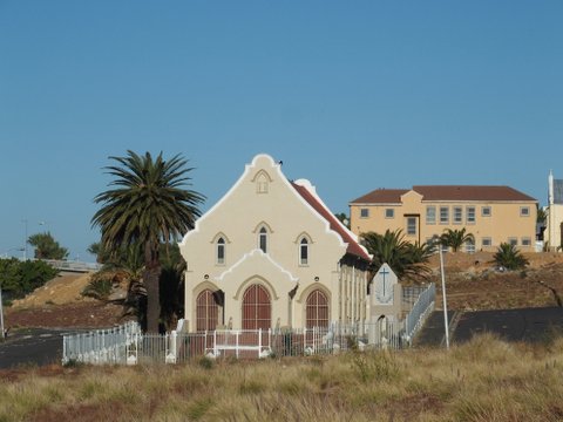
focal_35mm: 135
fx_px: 2196
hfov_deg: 14.6
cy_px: 211
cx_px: 282
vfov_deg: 11.0
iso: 100
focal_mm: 28.8
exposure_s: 1/800
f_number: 6.3
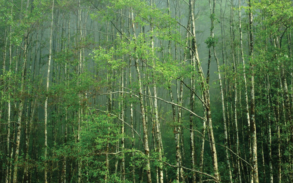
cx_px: 154
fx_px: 715
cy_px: 87
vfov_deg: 14.6
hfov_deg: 23.2
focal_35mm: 90
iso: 200
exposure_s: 1/400
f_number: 6.3
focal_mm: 55
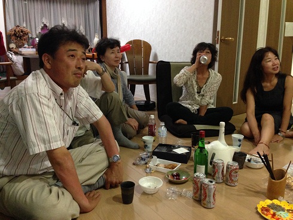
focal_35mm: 33
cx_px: 146
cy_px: 110
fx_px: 279
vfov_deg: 43.0
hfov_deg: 55.3
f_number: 2.4
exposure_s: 1/20
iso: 400
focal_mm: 4.12
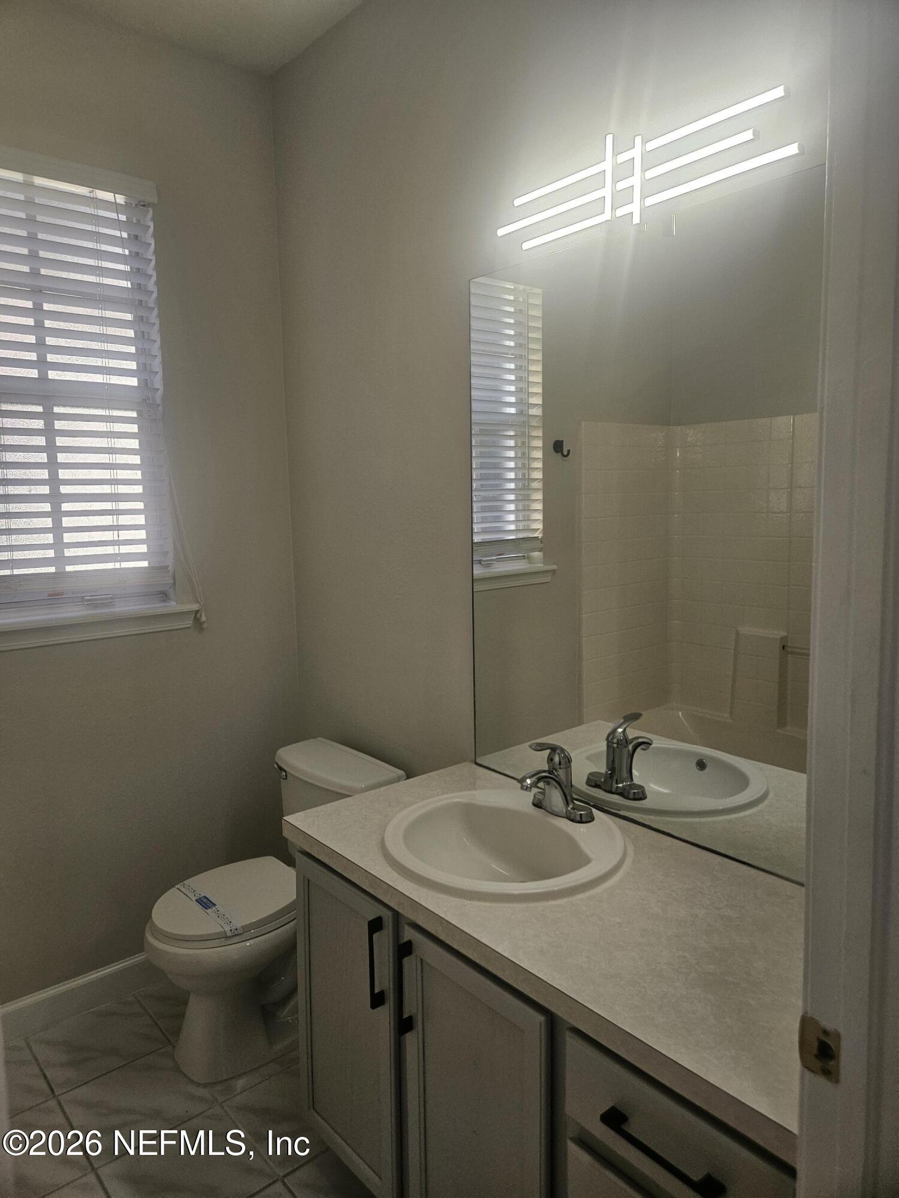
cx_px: 450
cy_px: 599
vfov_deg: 73.9
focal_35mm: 23
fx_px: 796
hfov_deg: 58.9
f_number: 1.8
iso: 125
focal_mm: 5.4
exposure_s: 1/120
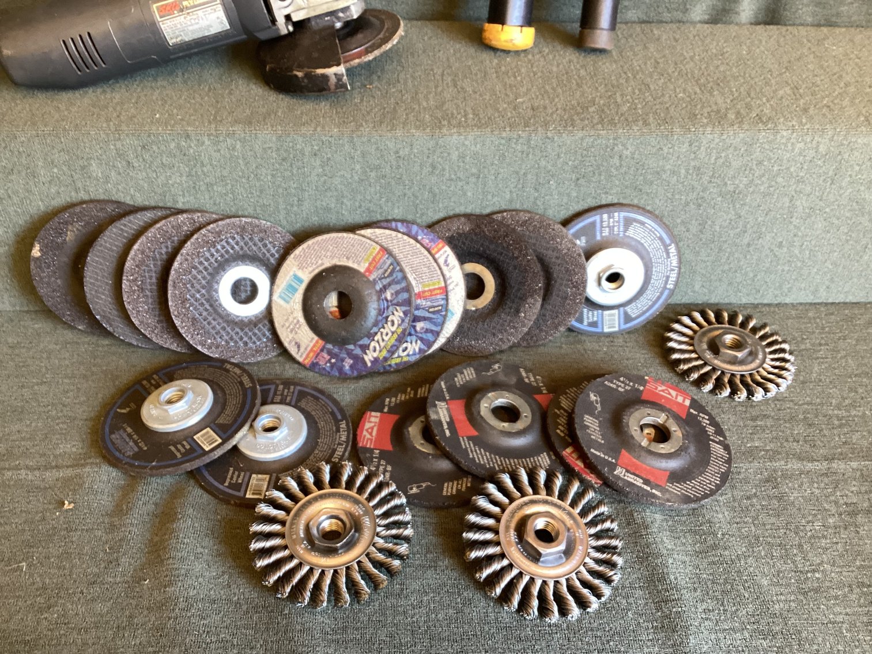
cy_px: 327
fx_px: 781
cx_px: 436
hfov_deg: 58.3
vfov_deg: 45.4
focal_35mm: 31
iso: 200
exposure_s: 1/60
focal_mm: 3.3
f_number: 2.4
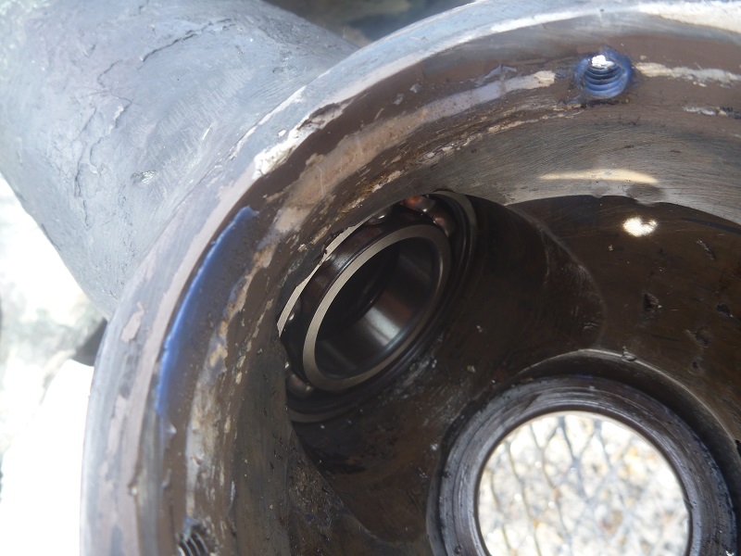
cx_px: 370
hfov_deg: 63.4
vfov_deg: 49.7
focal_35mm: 28
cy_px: 278
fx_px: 599
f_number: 3.3
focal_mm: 4.9
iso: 80
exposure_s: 1/50
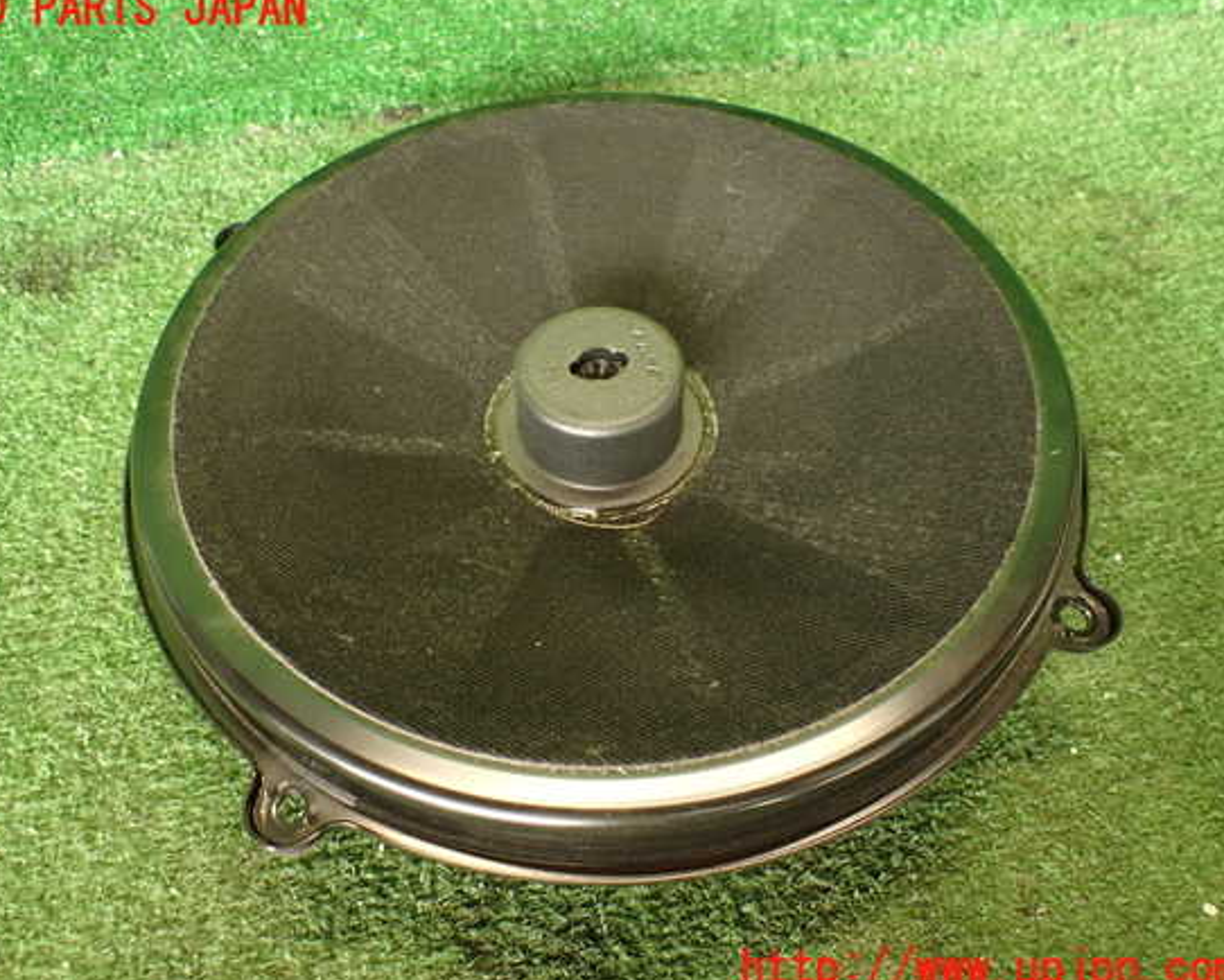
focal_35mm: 27
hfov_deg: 64.0
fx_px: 978
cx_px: 574
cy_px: 490
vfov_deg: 53.2
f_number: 2
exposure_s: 1/30
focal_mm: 4.5
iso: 250
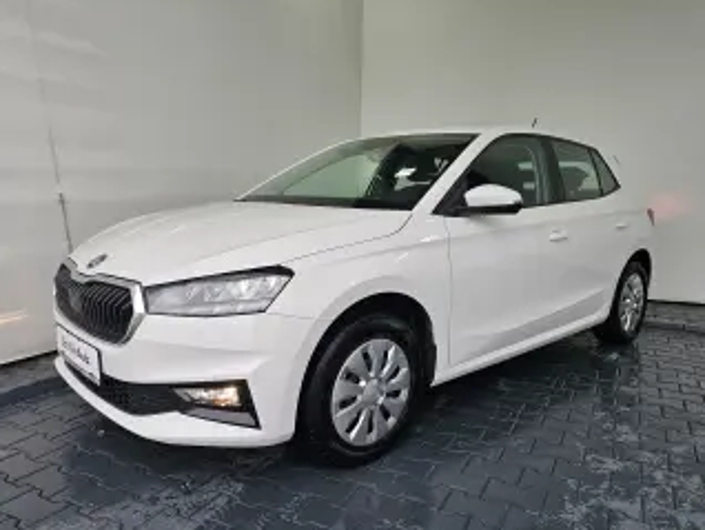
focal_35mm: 26
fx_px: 530
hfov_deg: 67.3
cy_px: 277
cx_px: 346
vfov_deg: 53.1
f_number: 1.7
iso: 10
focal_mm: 6.3
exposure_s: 1/137
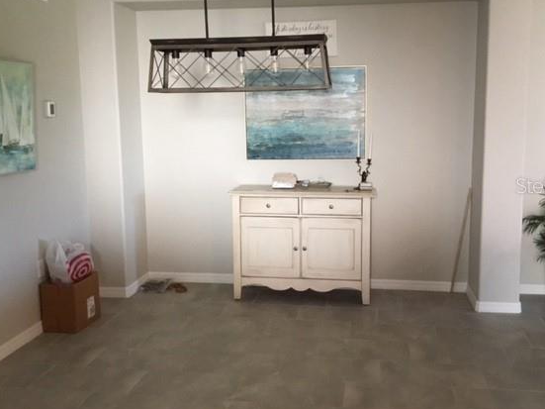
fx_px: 567
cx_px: 293
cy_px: 185
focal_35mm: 36
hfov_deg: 51.3
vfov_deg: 39.6
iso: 160
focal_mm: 3.3
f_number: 2.4
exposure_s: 1/30
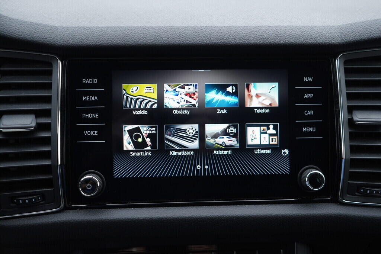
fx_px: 381
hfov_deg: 53.1
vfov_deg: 36.9
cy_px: 127
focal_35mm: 36
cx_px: 190
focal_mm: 24
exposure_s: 1/40
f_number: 2.8
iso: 200
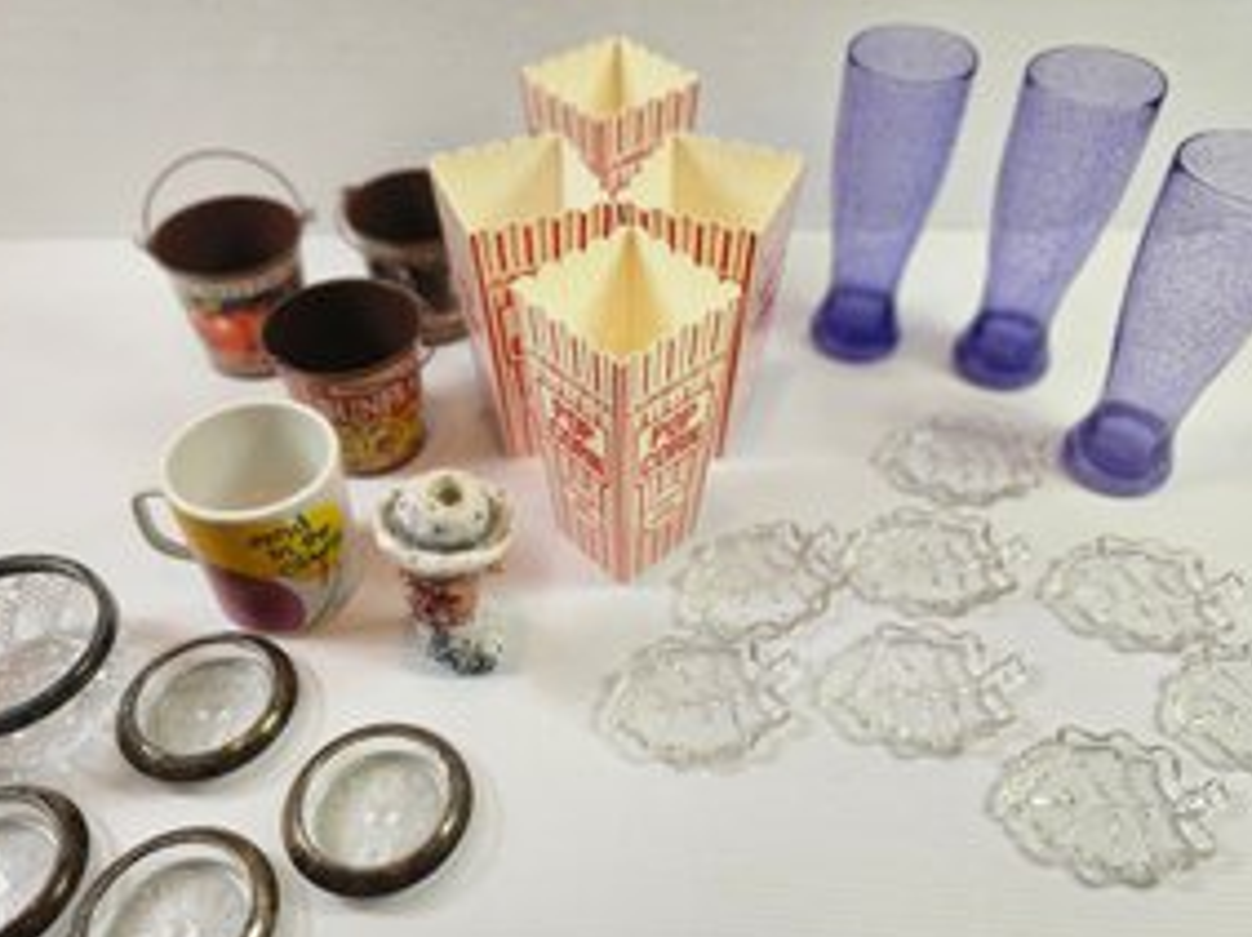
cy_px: 495
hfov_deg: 63.5
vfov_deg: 49.7
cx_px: 628
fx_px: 1012
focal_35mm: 28
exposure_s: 1/120
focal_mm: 5.4
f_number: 1.8
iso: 100
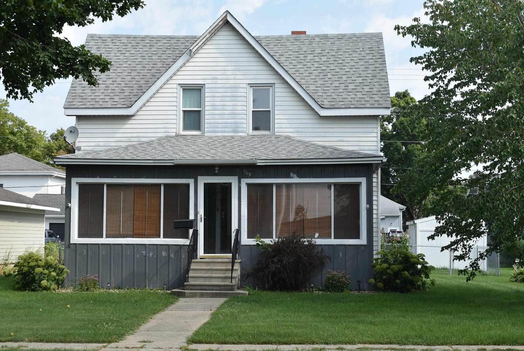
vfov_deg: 22.7
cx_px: 262
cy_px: 176
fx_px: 874
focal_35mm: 60
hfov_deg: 33.4
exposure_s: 1/250
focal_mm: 40
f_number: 8
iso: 160
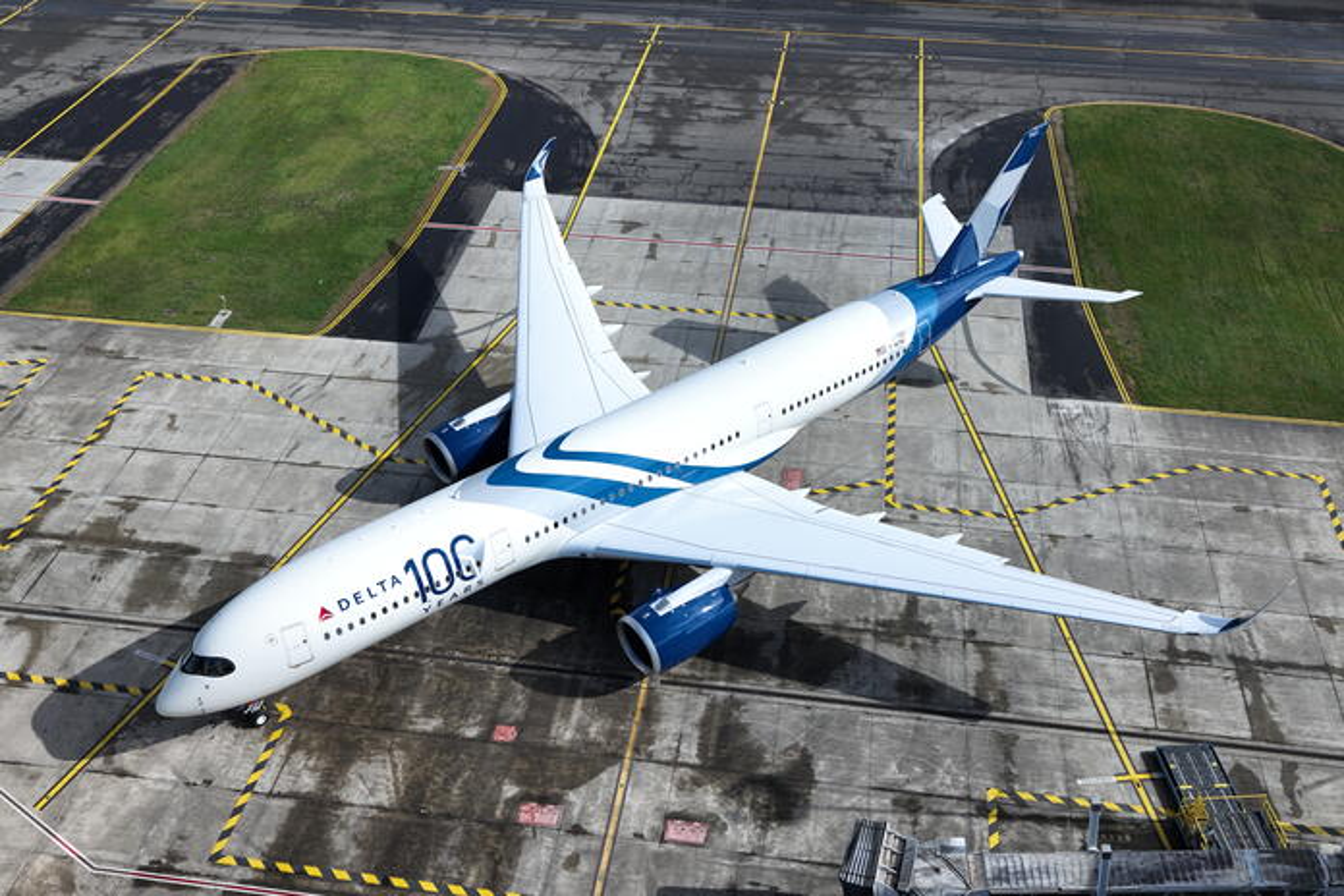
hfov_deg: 54.4
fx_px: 1307
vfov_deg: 37.9
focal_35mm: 35
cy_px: 448
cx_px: 672
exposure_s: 1/125
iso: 800
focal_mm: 35
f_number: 4.5
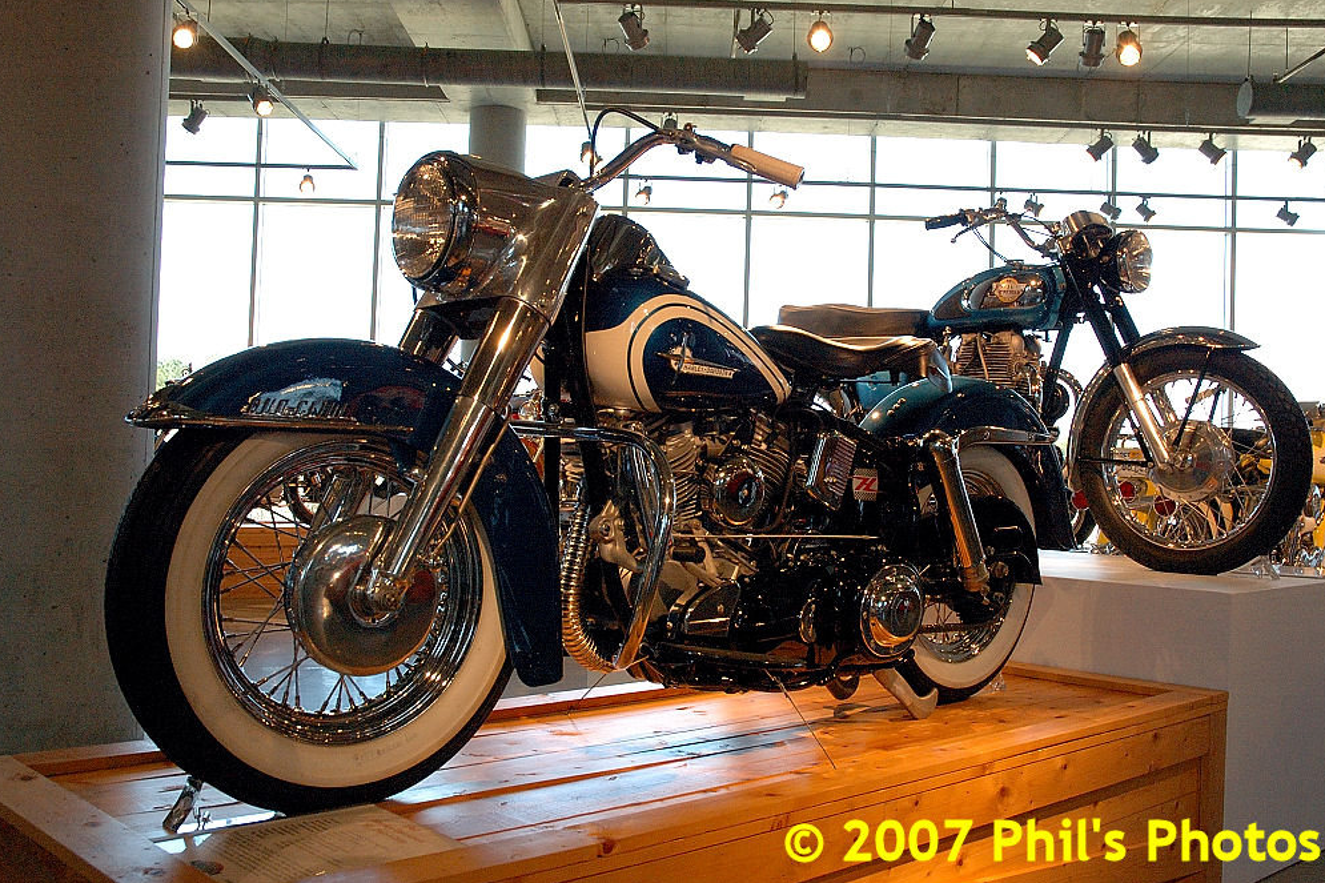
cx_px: 663
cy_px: 434
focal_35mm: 37
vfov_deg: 35.9
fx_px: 1361
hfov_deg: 51.9
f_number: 6.3
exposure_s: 1/60
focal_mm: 24
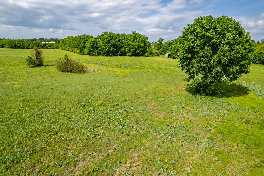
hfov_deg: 78.6
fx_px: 161
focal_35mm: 22
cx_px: 132
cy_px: 88
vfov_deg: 57.2
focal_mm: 8.38
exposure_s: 1/2500
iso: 100
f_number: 2.8
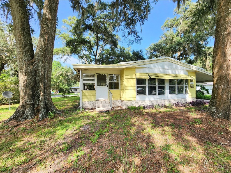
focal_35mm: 13
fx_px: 87
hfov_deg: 106.2
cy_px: 86
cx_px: 116
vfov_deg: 89.9
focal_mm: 2.2
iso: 50
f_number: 2.2
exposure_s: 1/536
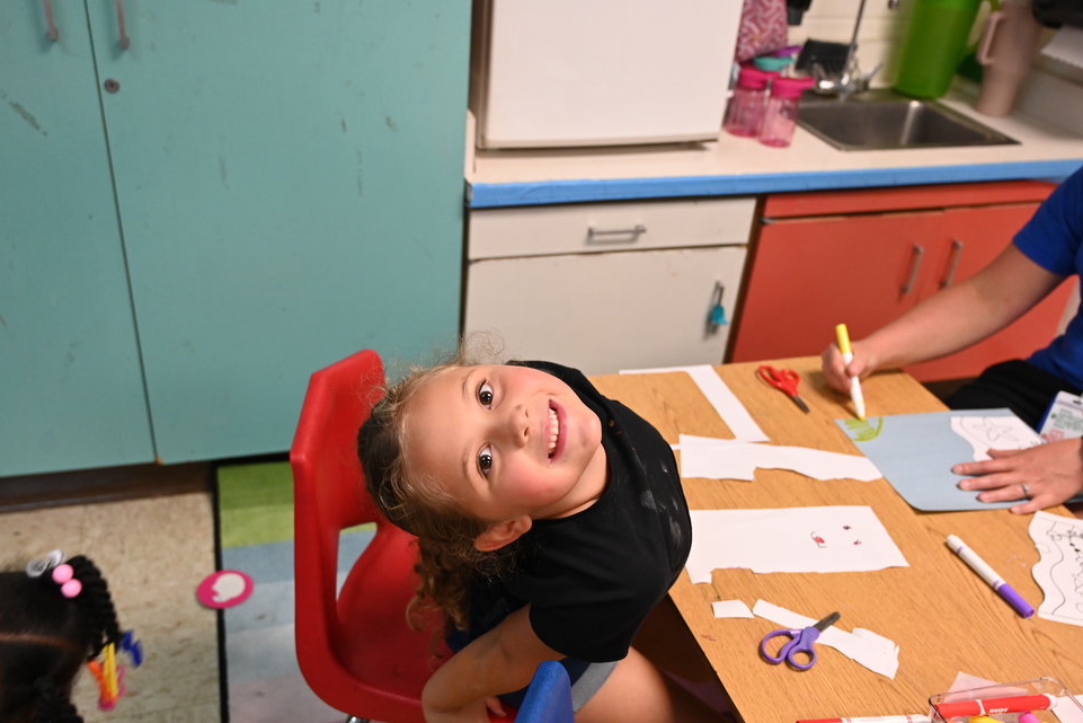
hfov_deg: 57.2
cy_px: 383
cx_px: 520
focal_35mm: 33
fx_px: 993
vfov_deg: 40.0
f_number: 4
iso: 2500
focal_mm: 31
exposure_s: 1/125
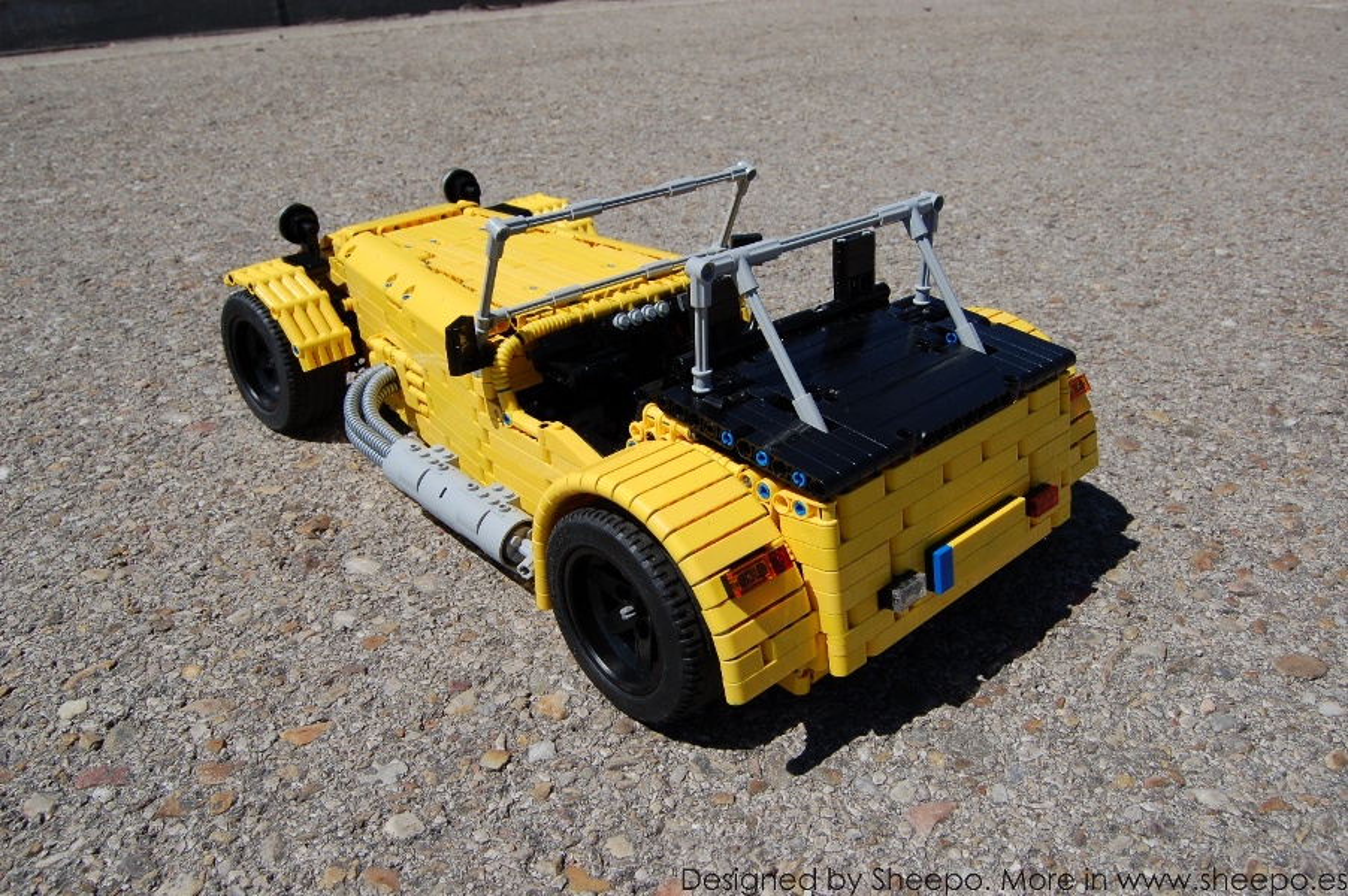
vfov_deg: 47.9
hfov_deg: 67.4
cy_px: 448
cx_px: 674
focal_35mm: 27
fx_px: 1010
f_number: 10
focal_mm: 18
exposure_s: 1/400
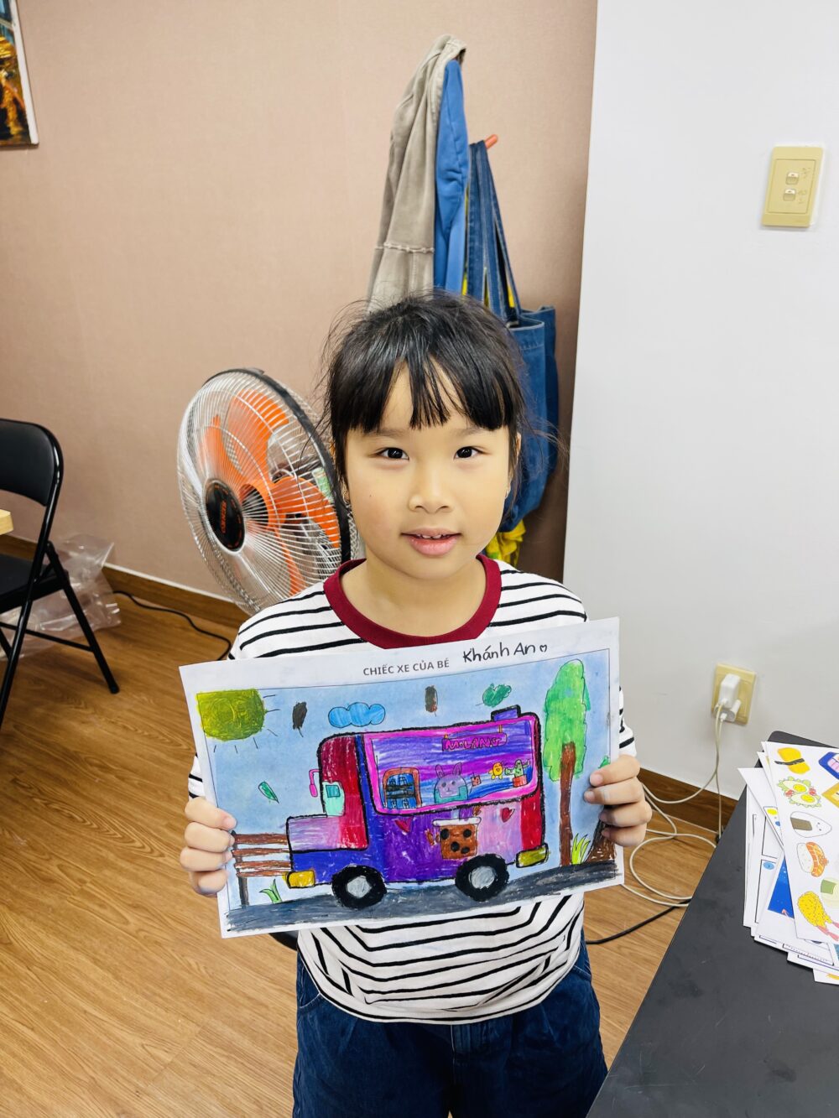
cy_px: 559
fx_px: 808
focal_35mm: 25
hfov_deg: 54.9
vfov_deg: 69.4
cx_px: 420
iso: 50
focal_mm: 5.1
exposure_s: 1/100
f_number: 1.6
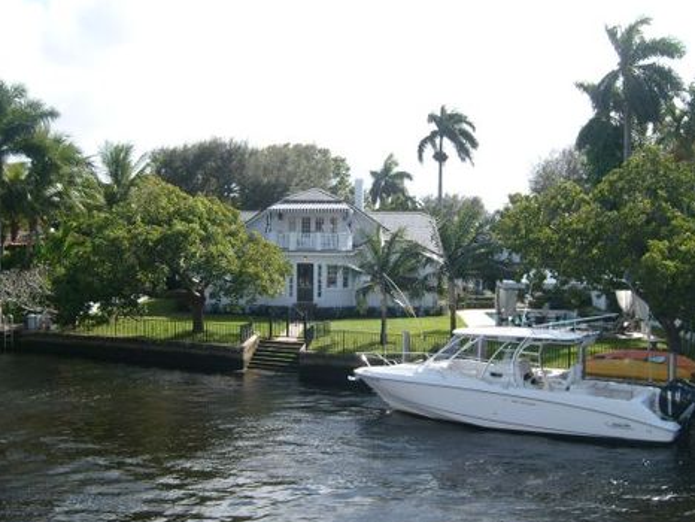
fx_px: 804
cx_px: 348
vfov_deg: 36.0
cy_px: 246
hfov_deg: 46.8
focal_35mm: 40
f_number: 7.1
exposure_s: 1/180
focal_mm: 5.8
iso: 80
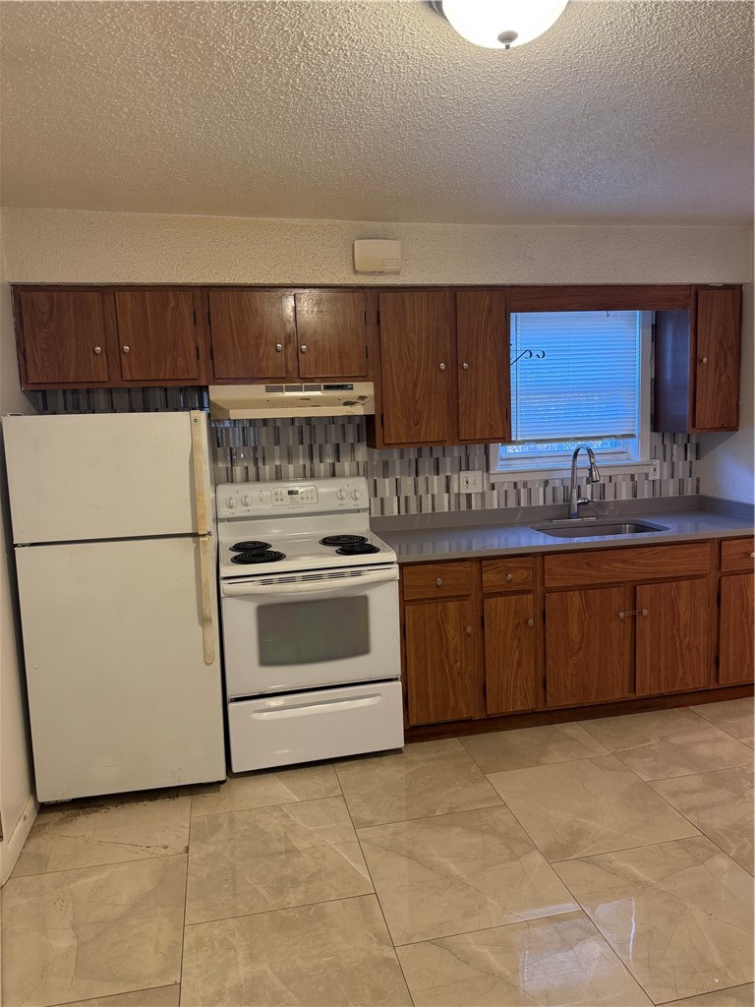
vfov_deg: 71.6
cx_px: 378
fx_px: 698
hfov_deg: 56.8
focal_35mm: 24
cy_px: 504
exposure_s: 1/60
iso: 160
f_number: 1.78
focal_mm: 6.76
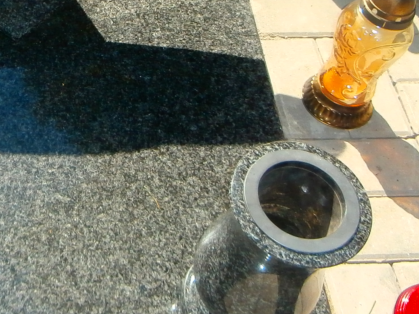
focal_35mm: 75
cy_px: 1
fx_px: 908
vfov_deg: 19.1
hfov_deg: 25.0
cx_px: 17
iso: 100
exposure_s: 1/640
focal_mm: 4.2
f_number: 3
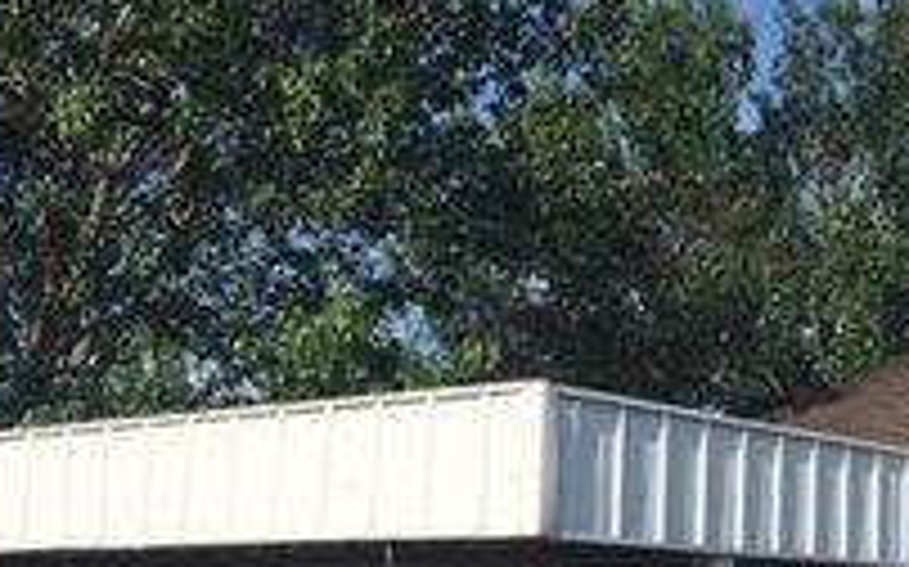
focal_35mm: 76
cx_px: 626
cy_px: 691
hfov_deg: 27.0
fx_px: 1882
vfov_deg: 16.4
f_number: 2.2
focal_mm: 4.15
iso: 25
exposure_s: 1/2331
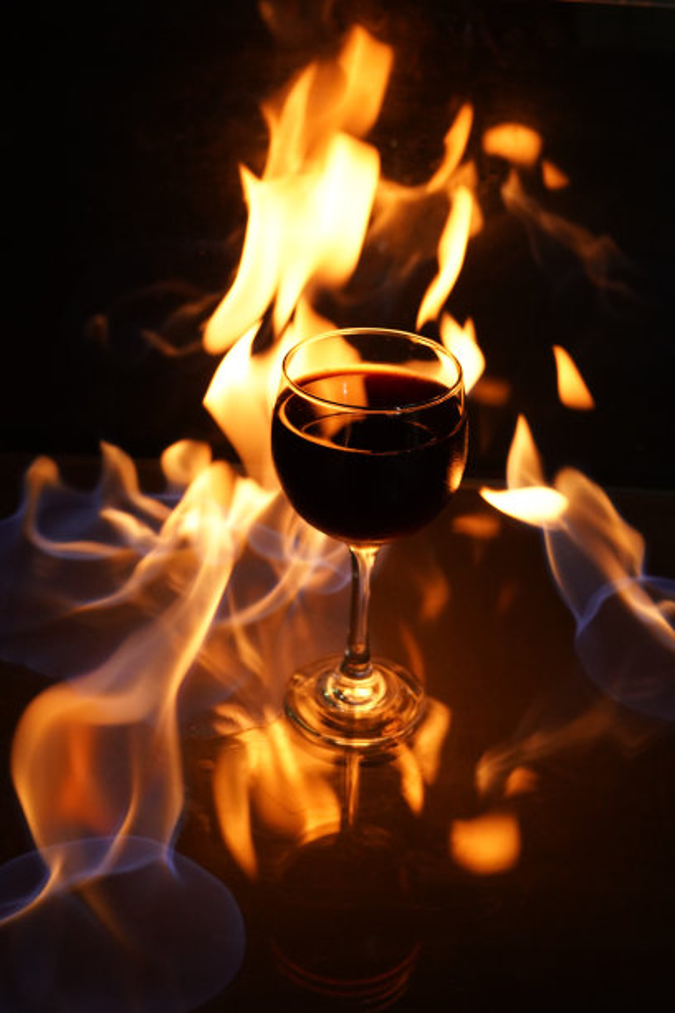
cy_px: 506
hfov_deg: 26.0
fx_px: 1462
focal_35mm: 52
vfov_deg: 38.2
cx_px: 338
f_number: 5
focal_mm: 35
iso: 2500
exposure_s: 1/60
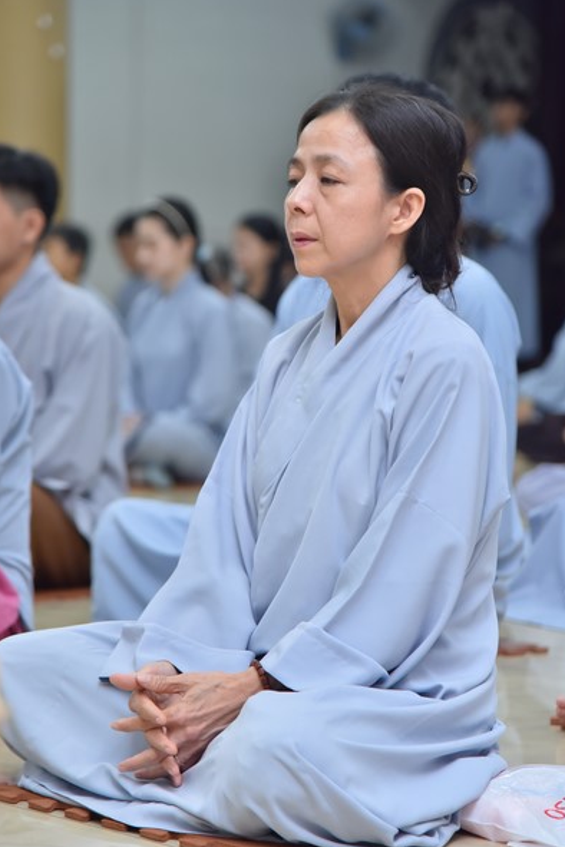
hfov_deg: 10.4
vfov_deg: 15.5
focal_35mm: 132
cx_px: 259
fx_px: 3107
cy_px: 403
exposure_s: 1/125
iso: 1250
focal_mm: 120
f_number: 4.5
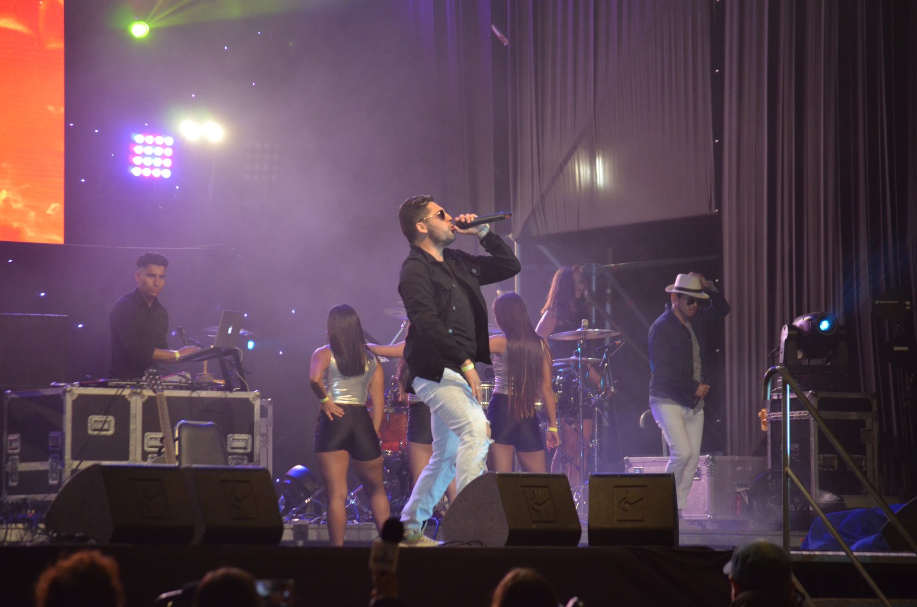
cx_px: 458
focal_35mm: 150
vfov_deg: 9.1
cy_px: 304
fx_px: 3813
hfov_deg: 13.7
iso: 1600
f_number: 4.5
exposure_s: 1/200
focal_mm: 100
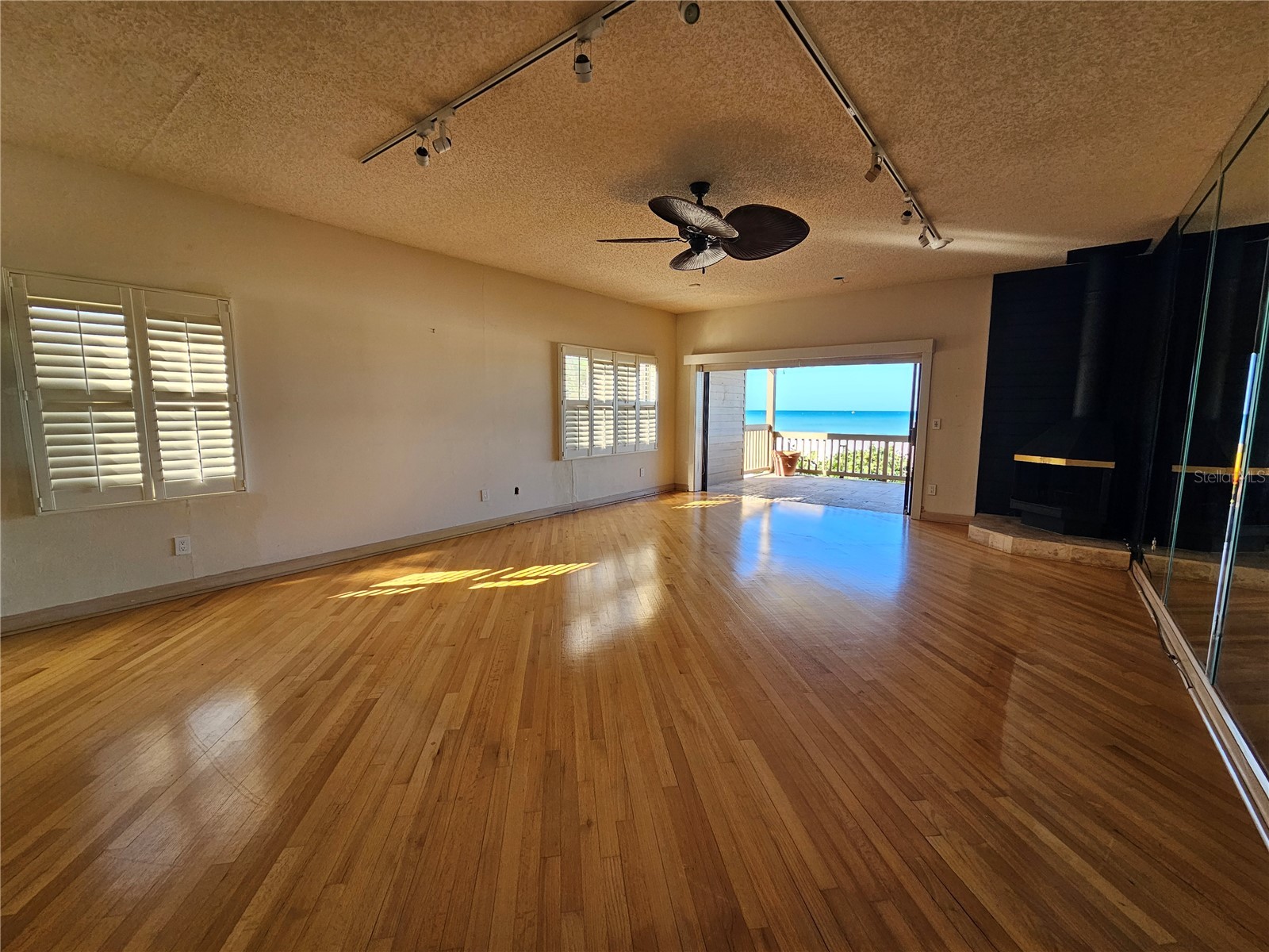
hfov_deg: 106.2
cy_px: 476
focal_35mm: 13
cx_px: 634
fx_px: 477
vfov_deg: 89.9
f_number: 2.2
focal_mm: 2.2
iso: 100
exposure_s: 1/207
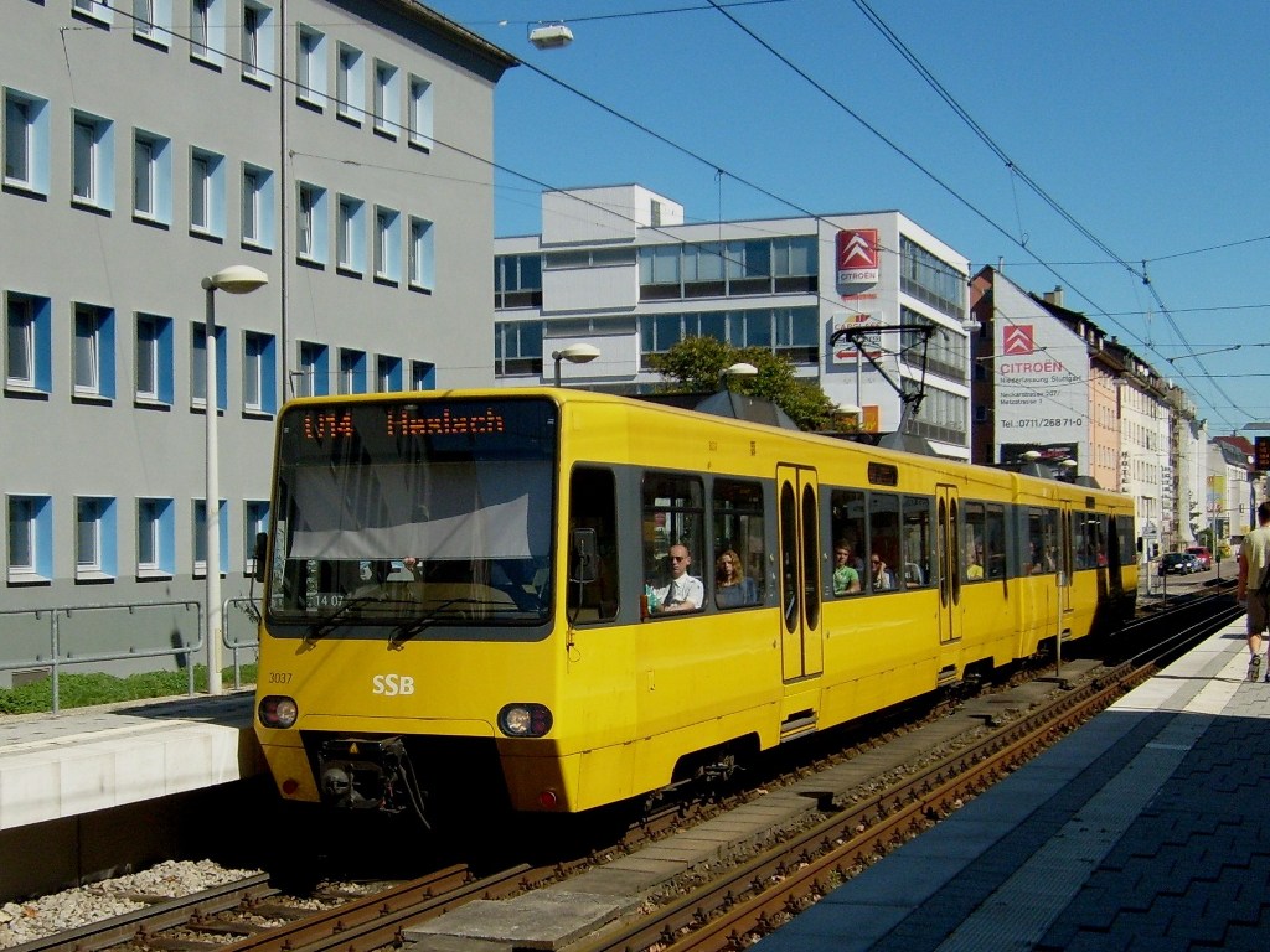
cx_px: 635
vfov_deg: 40.7
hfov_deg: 52.6
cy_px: 476
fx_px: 1284
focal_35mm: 35
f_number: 7.1
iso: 80
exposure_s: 1/350
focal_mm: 5.8
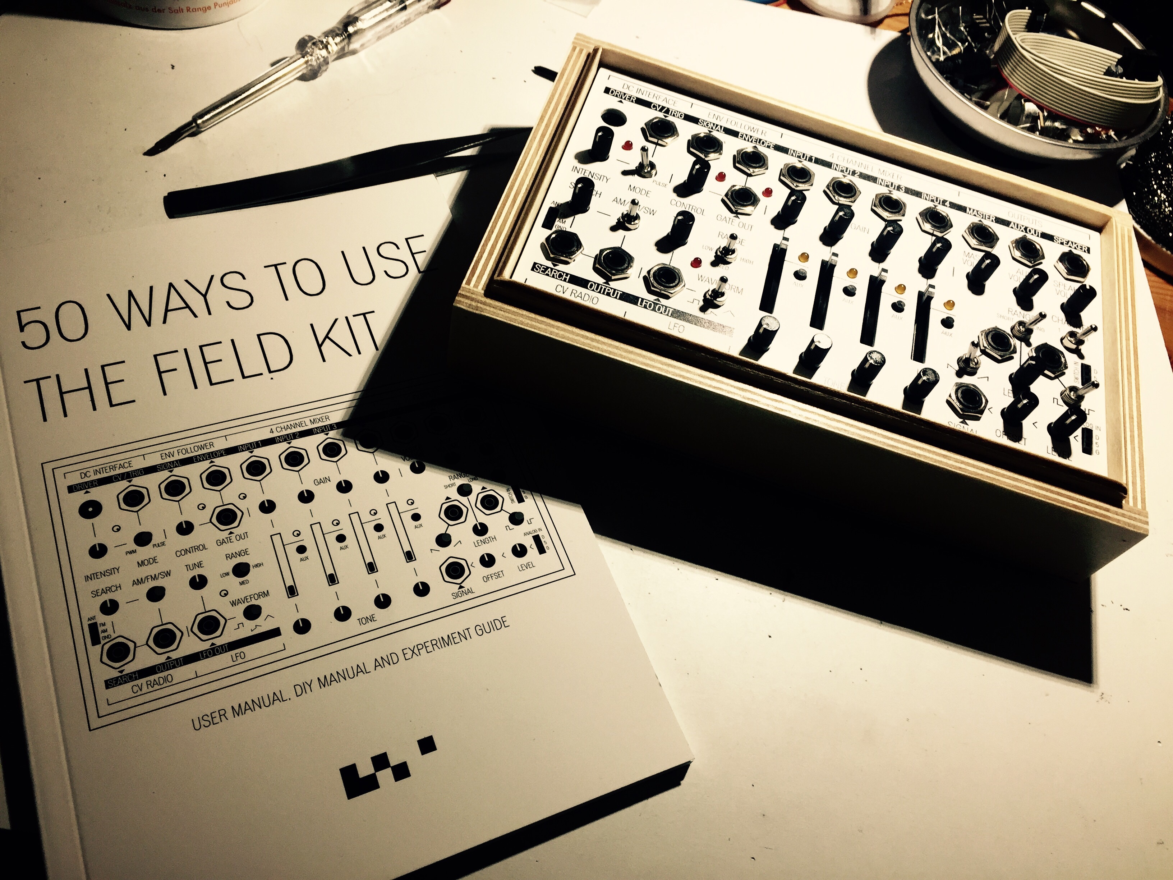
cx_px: 586
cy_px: 440
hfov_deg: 61.7
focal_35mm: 29
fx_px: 983
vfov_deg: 48.2
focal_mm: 4.15
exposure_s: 1/50
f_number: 2.2
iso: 40
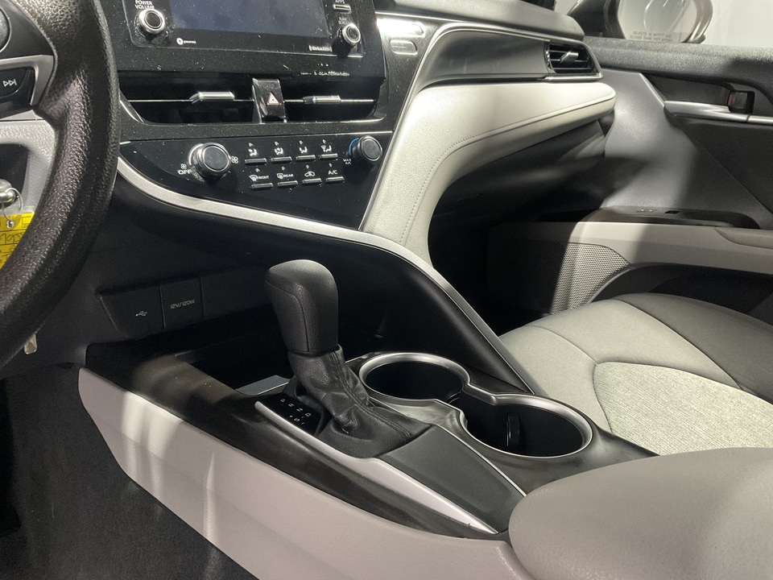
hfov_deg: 61.7
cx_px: 386
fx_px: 648
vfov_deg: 48.2
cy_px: 290
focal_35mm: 29
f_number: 1.8
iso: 400
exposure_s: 1/30
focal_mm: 3
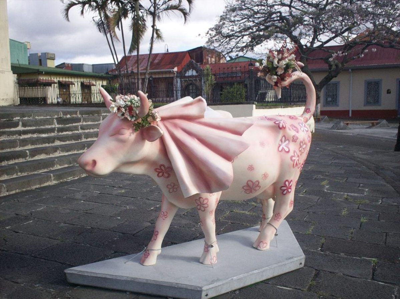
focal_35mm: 36
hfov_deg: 51.4
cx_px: 200
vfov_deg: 39.6
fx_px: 416
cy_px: 150
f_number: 4.5
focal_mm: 6
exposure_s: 1/375
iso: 100
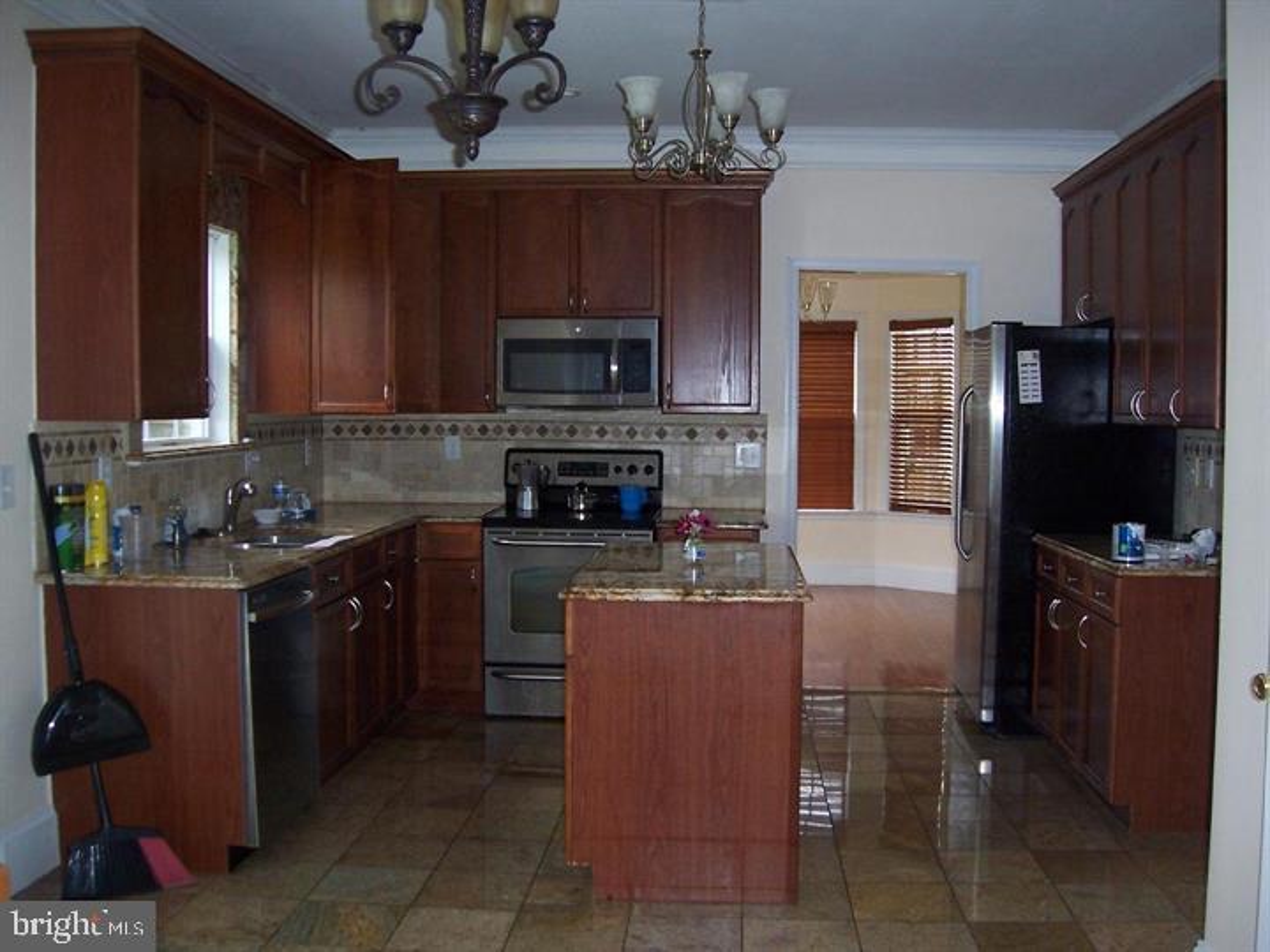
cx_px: 635
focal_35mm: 36
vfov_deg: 39.7
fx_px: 1321
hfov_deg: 51.4
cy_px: 476
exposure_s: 1/60
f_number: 3
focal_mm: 6
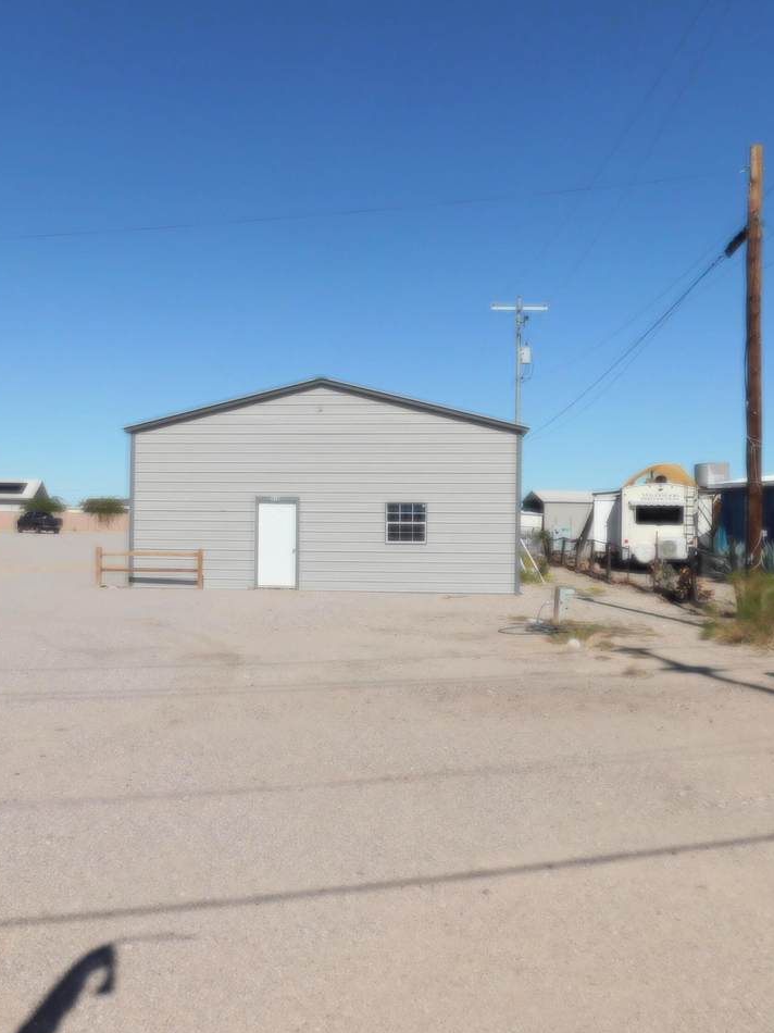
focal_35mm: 31
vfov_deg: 58.4
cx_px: 350
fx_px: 925
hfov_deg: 45.4
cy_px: 521
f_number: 6
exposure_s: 1/1000
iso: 125
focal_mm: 4
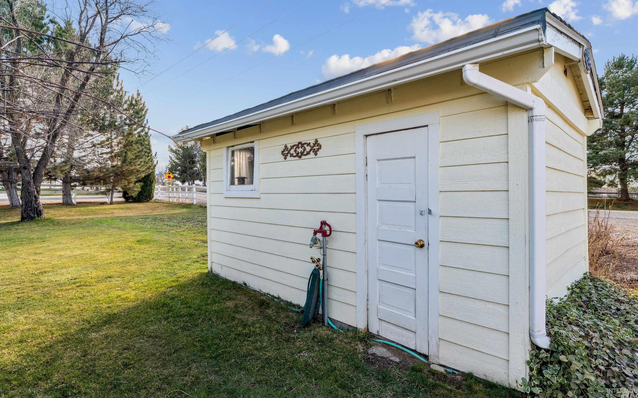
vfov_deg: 63.8
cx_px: 325
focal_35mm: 18
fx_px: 320
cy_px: 193
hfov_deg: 89.7
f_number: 13
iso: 400
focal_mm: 17.4
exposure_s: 1/100
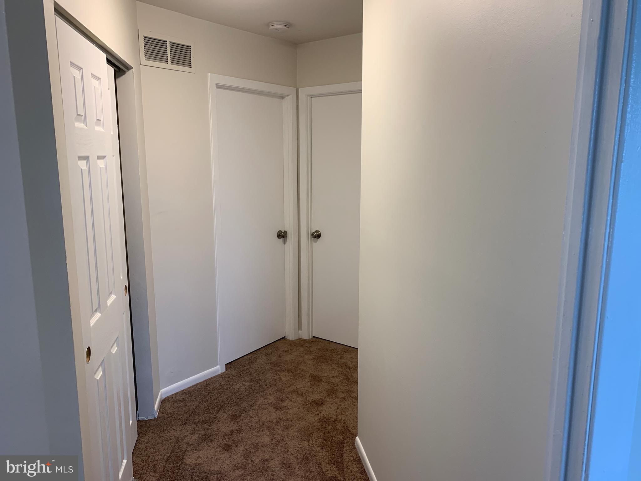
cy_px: 240
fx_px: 481
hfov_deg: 67.3
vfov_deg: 53.1
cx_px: 320
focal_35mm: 26
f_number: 1.8
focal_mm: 4.25
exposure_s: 1/60
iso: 80
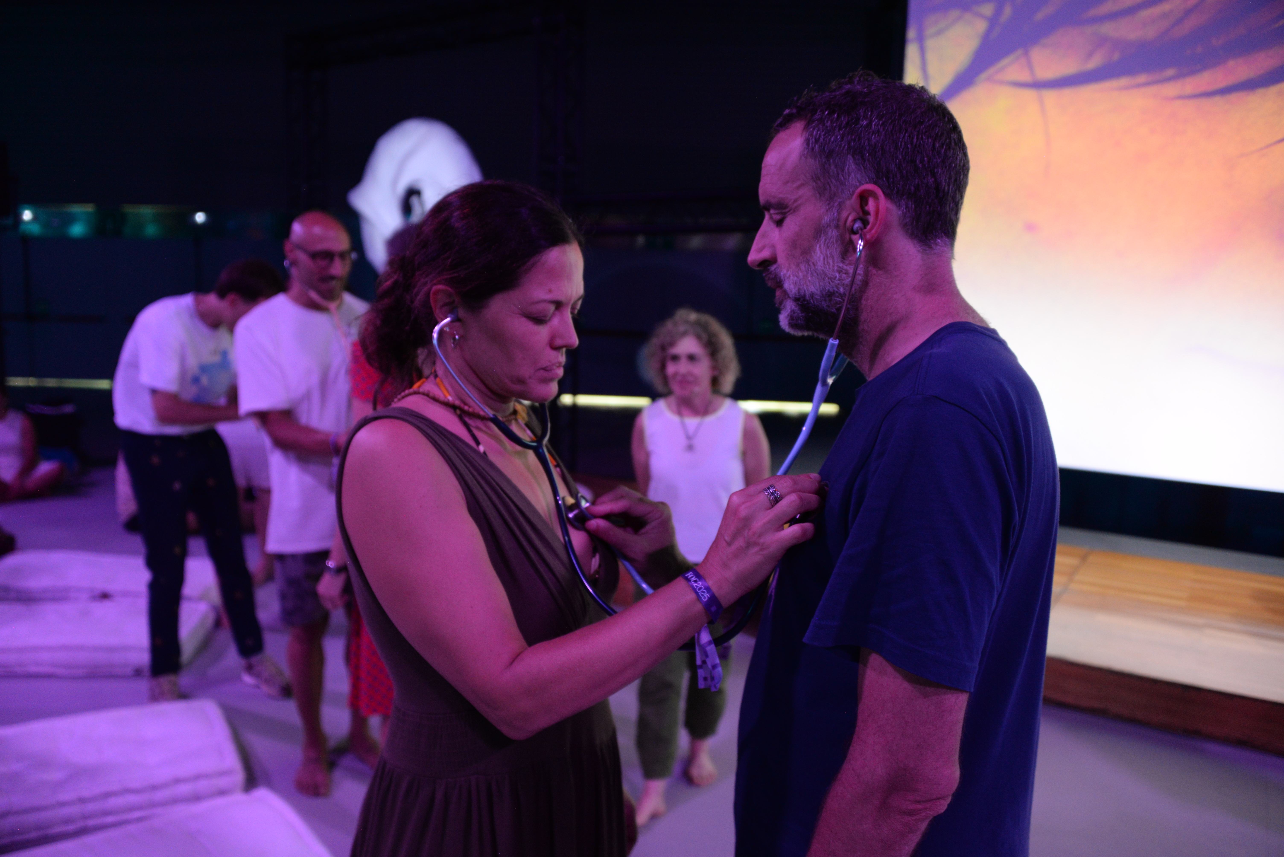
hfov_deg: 65.5
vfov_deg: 46.4
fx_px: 999
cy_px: 428
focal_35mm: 28
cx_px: 642
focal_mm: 28
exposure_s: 1/30
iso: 2000
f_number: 3.5
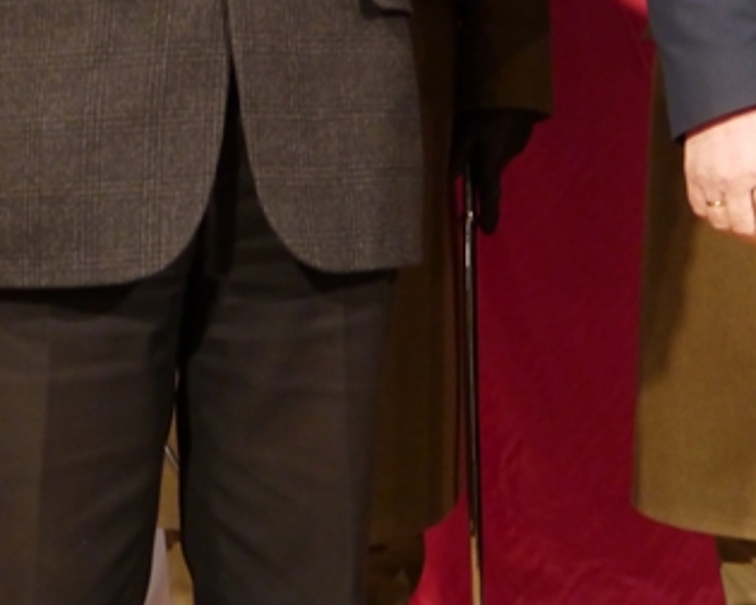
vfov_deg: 10.3
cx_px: 643
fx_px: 3267
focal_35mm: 146
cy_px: -236
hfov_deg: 13.1
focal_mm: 23
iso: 800
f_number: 4.4
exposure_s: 1/30
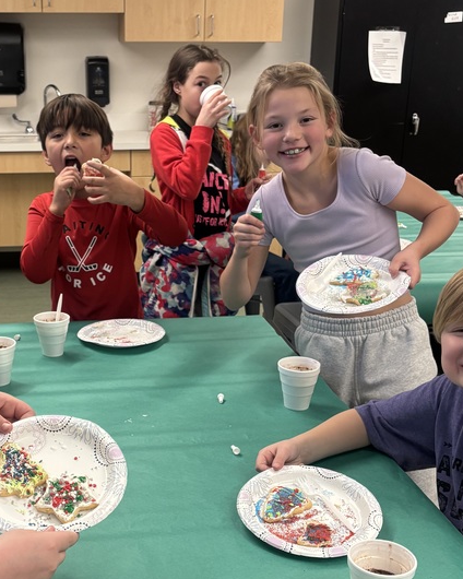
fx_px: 839
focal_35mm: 49
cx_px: 144
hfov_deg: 30.5
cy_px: 357
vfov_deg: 37.8
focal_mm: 5.96
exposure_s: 1/58
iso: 200
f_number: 1.6
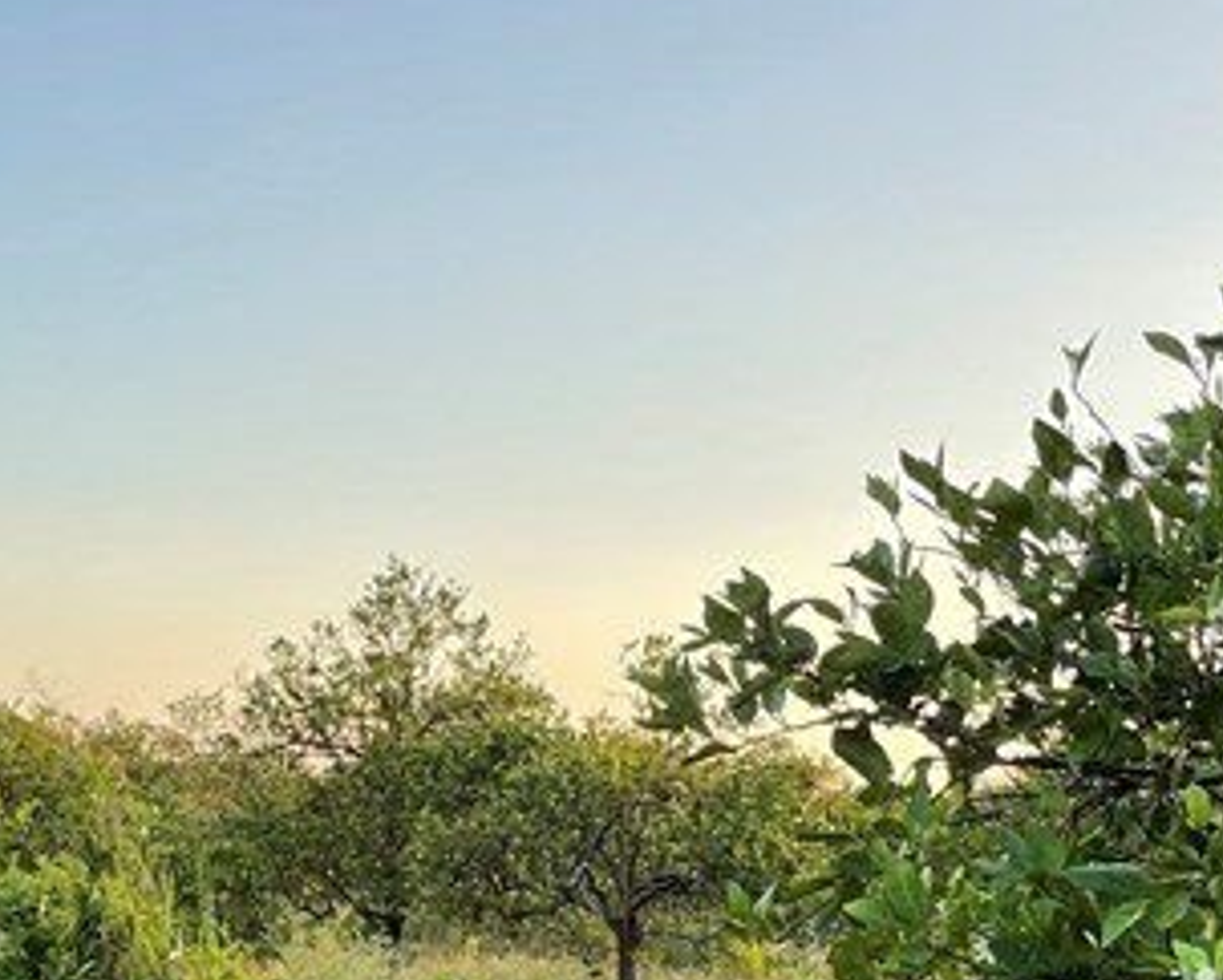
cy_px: 1101
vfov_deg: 17.2
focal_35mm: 86
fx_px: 3115
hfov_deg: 22.2
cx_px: 632
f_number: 1.6
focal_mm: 5.1
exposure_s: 1/528
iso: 32
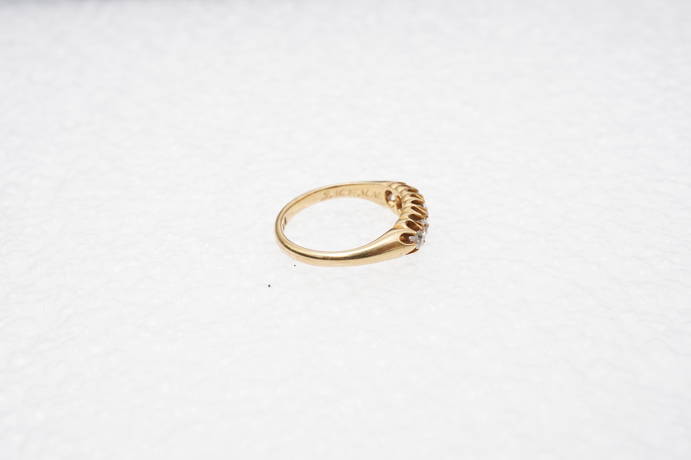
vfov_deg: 29.9
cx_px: 346
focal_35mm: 45
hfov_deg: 43.6
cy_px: 230
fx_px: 864
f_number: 18
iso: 500
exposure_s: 1/125
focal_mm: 30
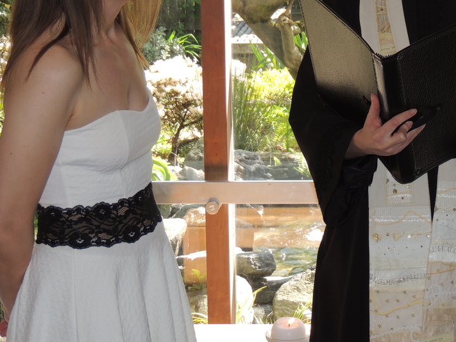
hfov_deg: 15.5
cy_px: 83
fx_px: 1660
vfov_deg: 11.7
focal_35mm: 126
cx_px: 397
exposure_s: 1/80
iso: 100
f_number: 3.9
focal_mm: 12.4
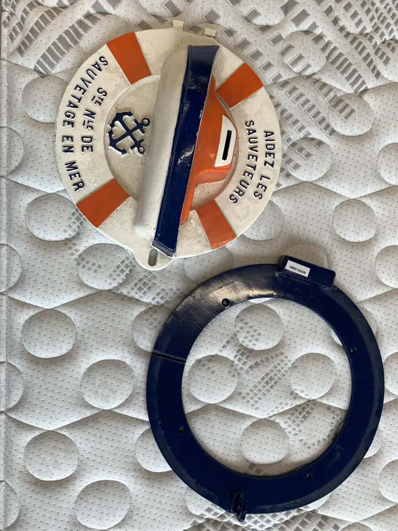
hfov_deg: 53.1
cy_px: 266
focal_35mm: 26
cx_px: 199
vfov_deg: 67.3
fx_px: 399
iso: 25
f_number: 1.8
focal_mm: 4.25
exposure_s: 1/124
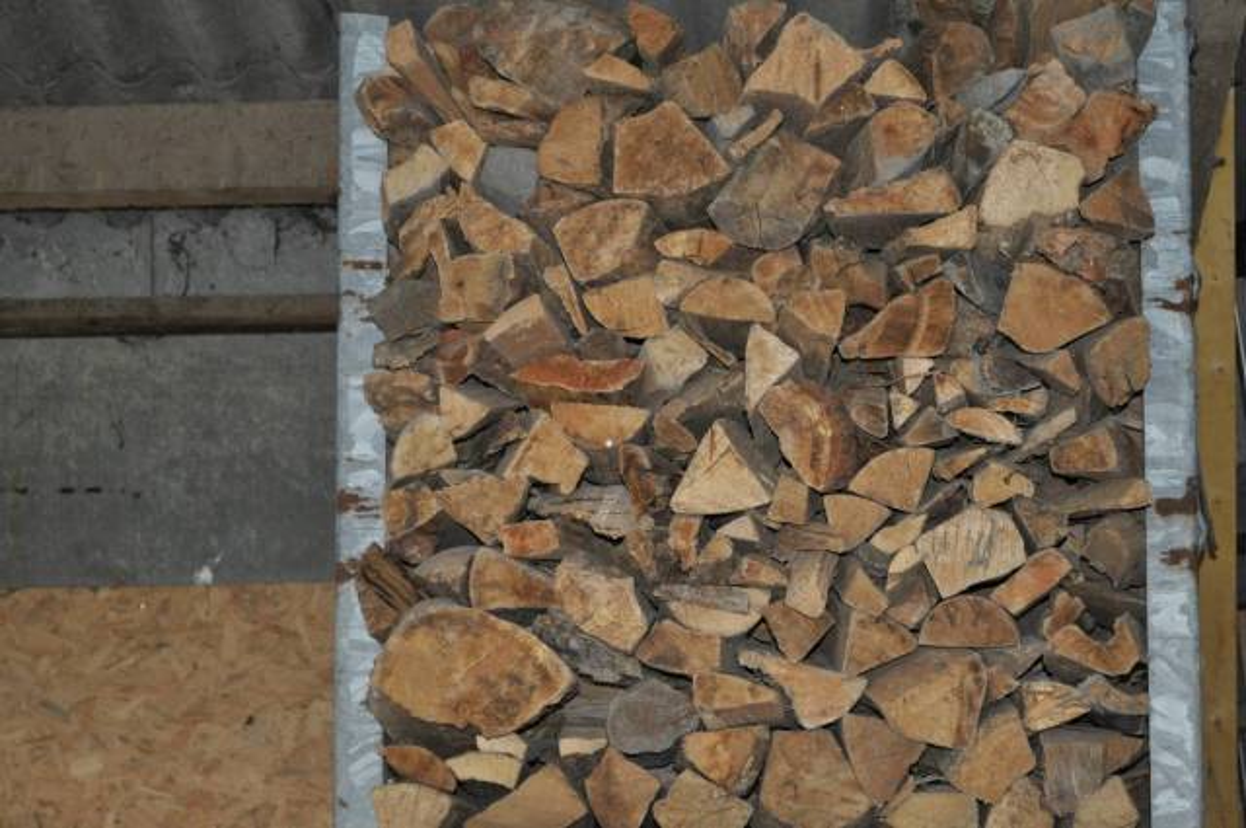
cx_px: 623
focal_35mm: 75
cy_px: 414
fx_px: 2593
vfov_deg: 18.1
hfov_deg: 27.0
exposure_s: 1/60
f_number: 5.6
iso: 800
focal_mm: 50
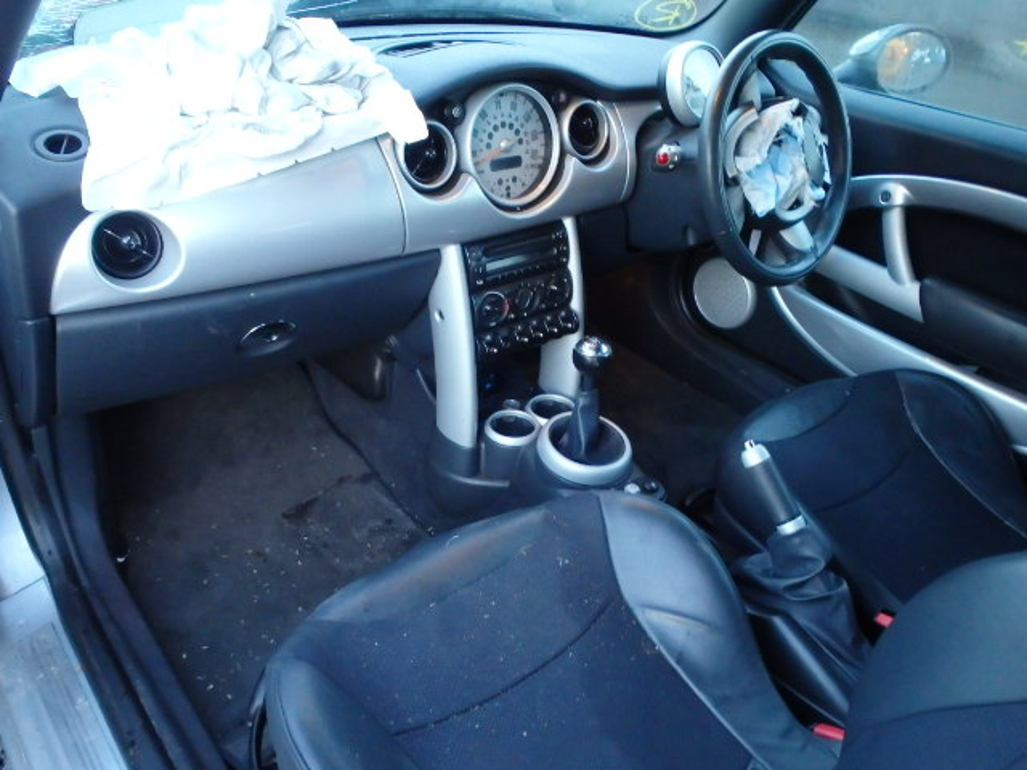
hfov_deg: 63.4
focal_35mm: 28
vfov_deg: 49.7
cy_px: 385
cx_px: 514
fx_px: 831
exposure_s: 1/15
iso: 1250
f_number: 3.9
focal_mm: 5
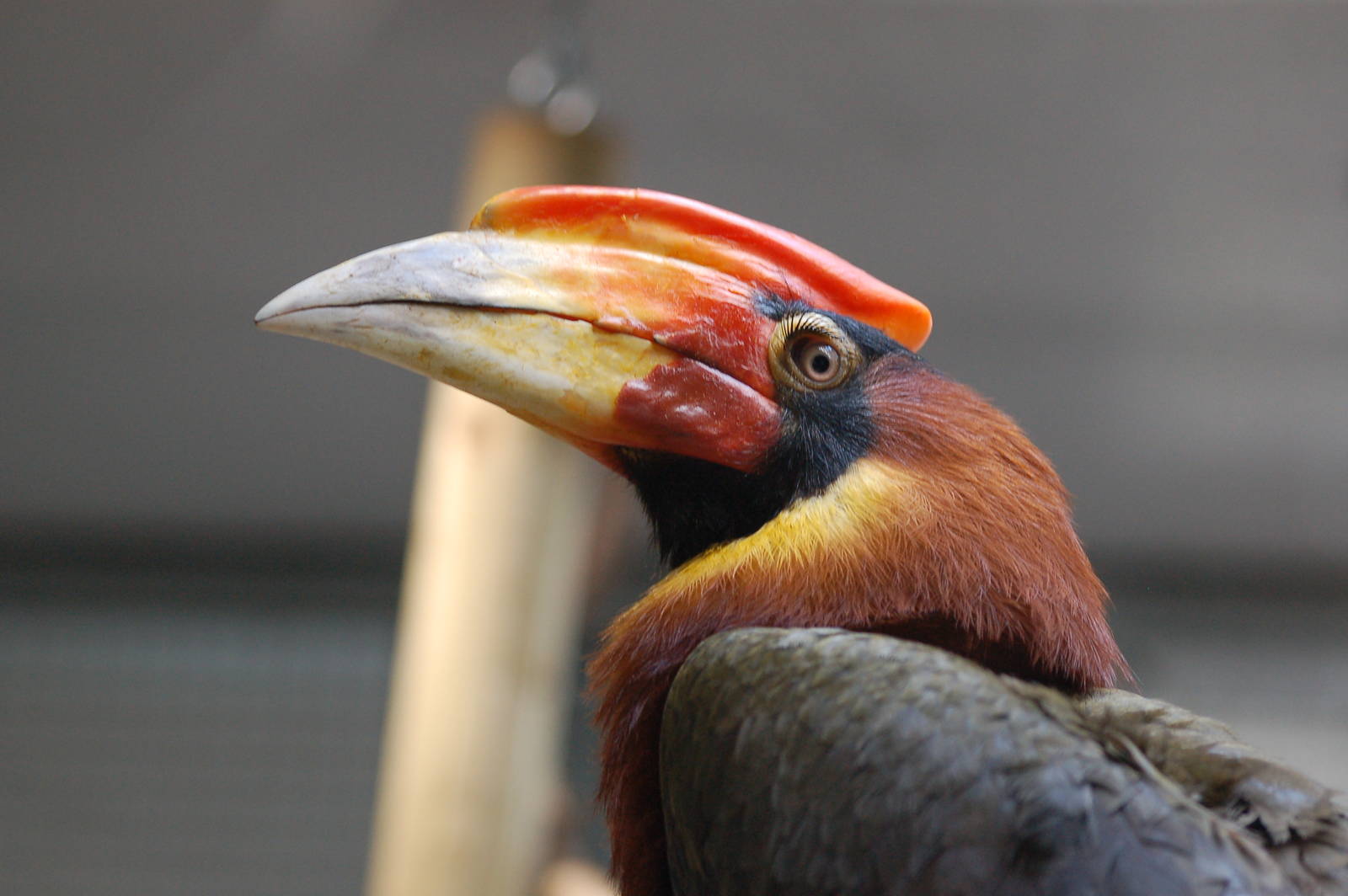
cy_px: 448
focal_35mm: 150
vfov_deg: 9.1
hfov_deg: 13.7
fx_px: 5612
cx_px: 674
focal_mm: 100
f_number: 4.2
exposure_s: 1/100
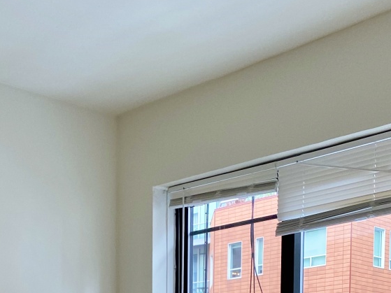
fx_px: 768
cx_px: 148
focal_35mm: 68
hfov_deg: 28.5
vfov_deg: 18.9
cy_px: 445
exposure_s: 1/121
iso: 80
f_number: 1.8
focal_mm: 4.25
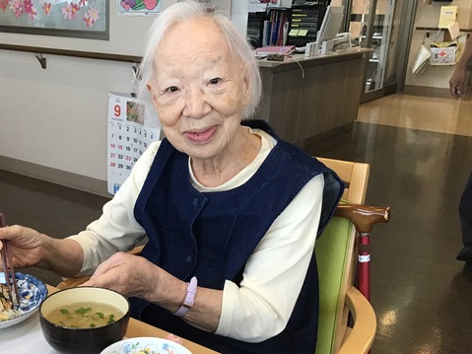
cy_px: 218
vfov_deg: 32.7
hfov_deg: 42.1
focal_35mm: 44
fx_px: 600
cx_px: 142
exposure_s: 1/30
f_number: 2.4
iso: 32
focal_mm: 3.3
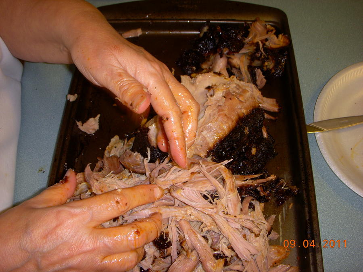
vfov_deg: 37.7
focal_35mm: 38
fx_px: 398
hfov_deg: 49.0
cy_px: 136
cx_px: 182
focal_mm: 6.3
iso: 100
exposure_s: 1/30
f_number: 3.3
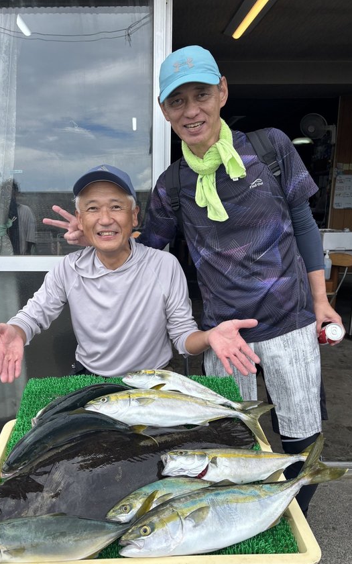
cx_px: 144
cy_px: 286
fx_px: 430
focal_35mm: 28
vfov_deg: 66.5
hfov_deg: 44.4
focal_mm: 5.96
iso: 50
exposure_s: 1/1007
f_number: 1.6
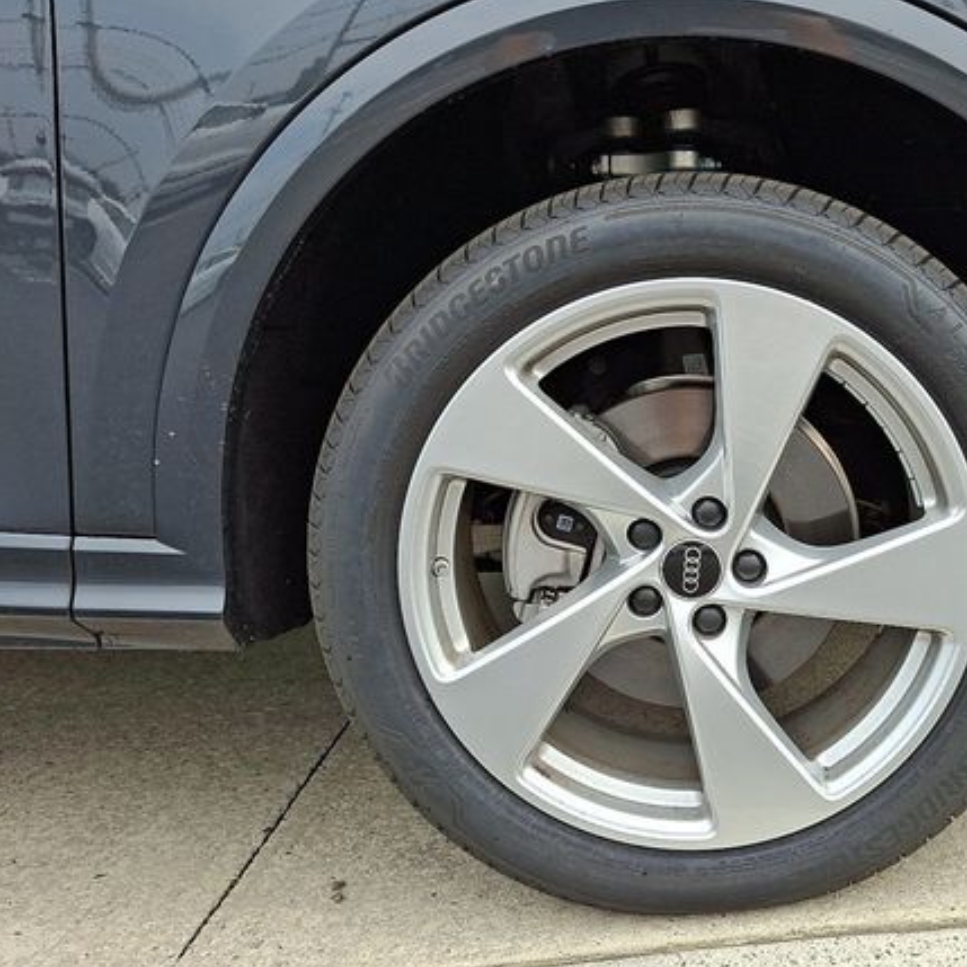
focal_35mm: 33
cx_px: 701
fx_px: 1043
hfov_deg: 48.2
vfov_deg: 49.7
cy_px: 498
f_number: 1.8
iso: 25
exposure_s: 1/476
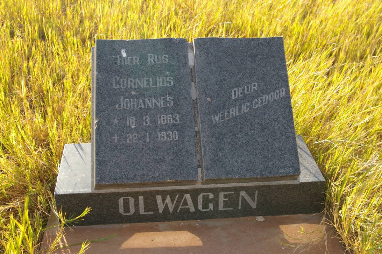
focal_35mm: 46
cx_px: 191
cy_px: 127
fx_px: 493
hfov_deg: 42.4
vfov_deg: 28.9
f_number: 8
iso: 200
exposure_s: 1/90
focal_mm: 31
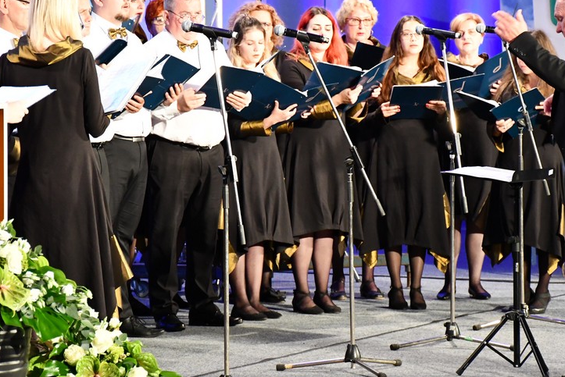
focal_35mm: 201
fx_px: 3156
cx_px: 281
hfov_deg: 10.2
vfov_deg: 6.8
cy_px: 182
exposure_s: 1/125
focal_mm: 95
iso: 4000
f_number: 5.3
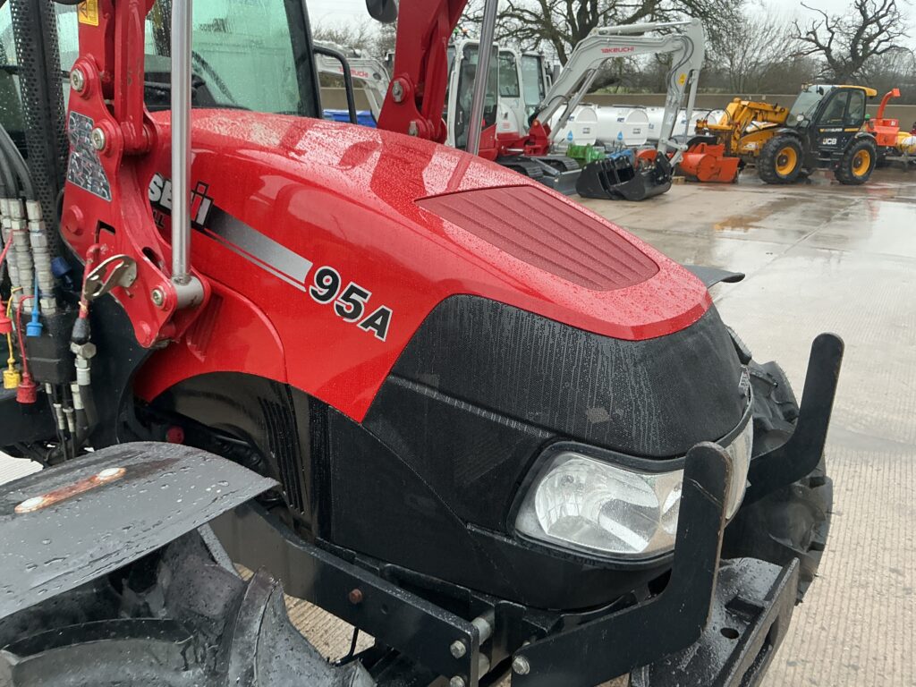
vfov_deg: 49.7
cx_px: 458
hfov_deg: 63.4
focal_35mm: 28
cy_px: 344
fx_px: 741
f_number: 1.8
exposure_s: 1/82
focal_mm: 3
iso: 64
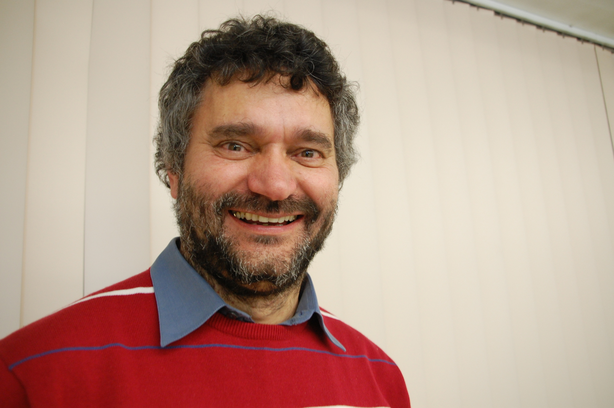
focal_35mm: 33
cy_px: 204
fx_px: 562
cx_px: 307
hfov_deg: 57.3
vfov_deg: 39.9
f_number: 4
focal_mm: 22
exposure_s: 1/20
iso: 800
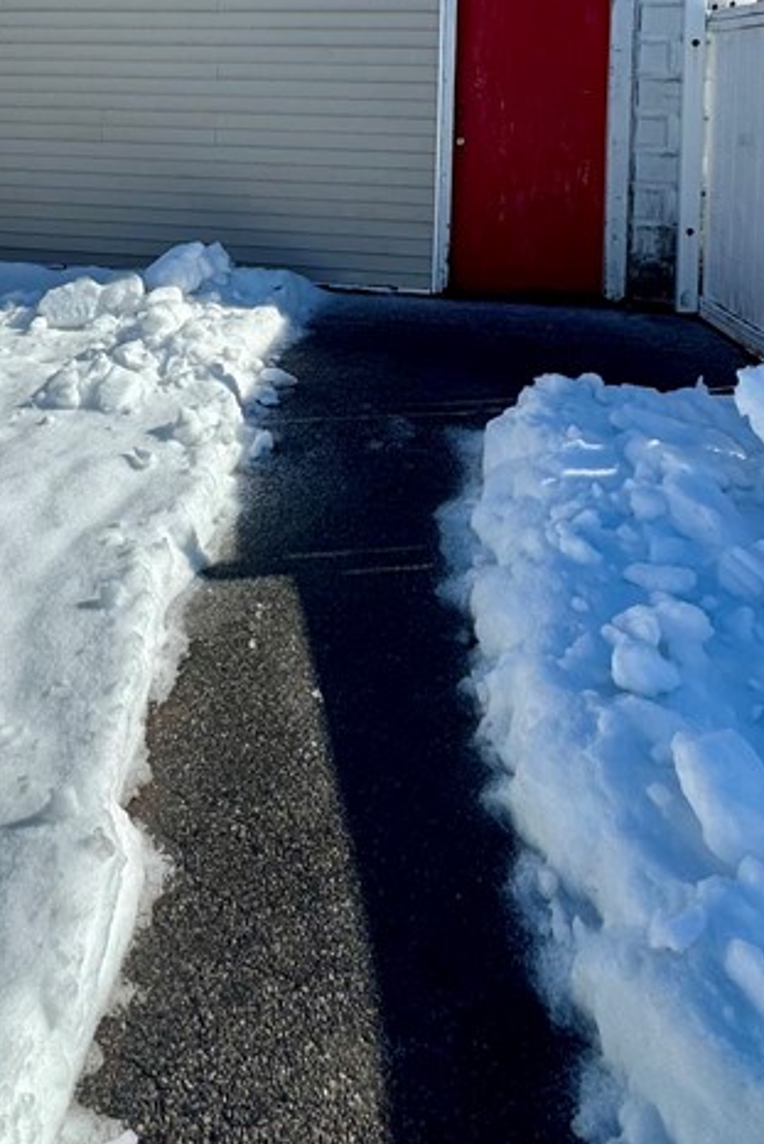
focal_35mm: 32
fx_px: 1018
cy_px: 103
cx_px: 251
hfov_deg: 40.6
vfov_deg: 51.4
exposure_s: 1/2342
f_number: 2.2
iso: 50
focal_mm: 2.22
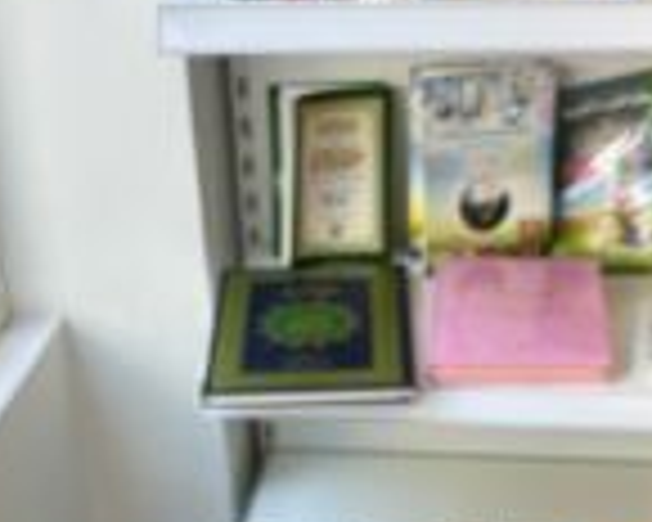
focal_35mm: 70
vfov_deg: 19.4
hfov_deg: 27.1
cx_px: 292
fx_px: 1351
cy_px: 760
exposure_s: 1/100
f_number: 1.6
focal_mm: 5.96
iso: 32
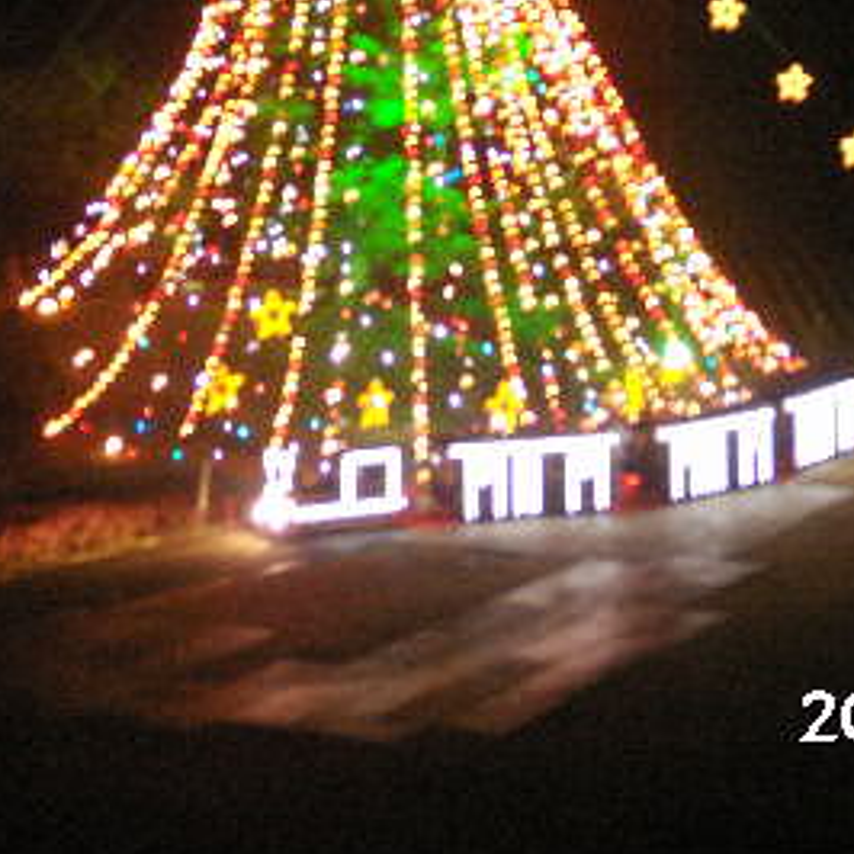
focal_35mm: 115
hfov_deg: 15.2
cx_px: 392
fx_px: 3210
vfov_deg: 15.0
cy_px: 100
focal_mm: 11.5
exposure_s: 1
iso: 160
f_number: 3.5
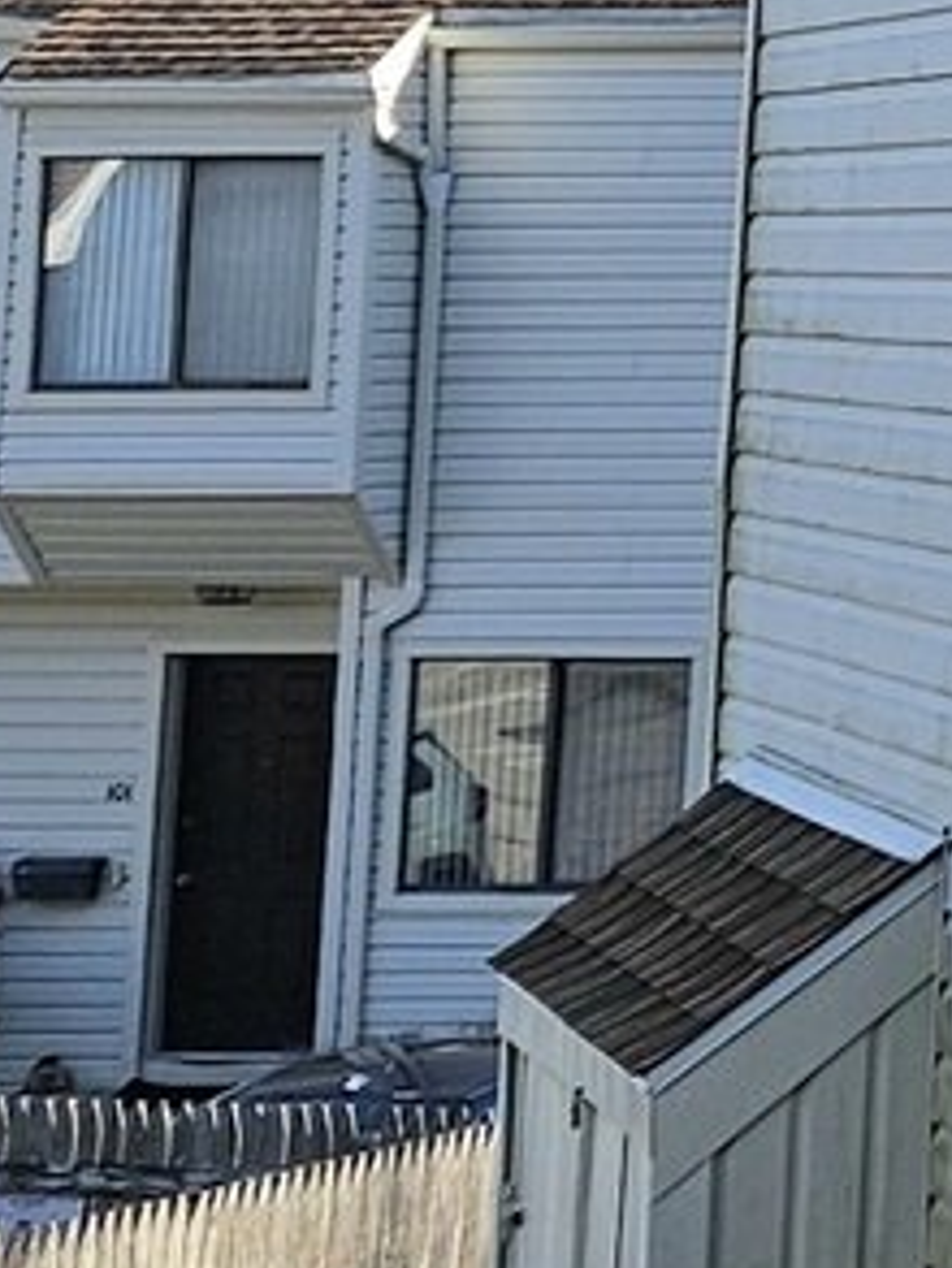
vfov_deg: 10.5
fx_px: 6632
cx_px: 3609
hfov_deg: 6.7
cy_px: -684
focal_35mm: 181
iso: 25
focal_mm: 5.4
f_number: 1.8
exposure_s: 1/909
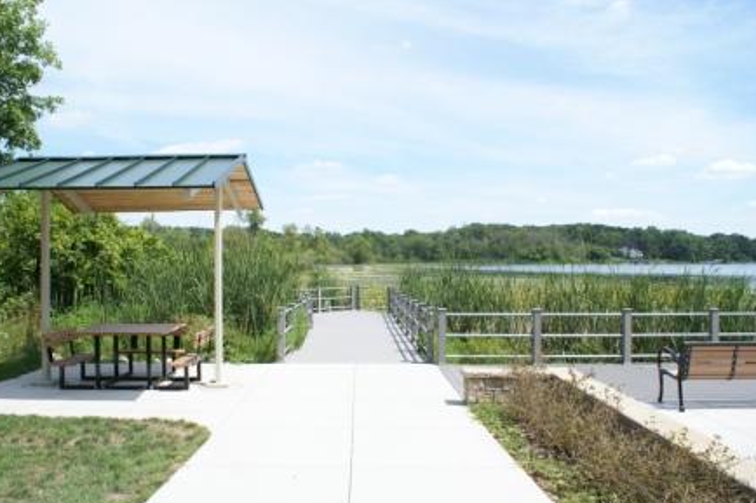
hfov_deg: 60.3
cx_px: 369
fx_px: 651
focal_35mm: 31
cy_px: 259
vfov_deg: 42.3
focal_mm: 20
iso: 100
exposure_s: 1/125
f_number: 10
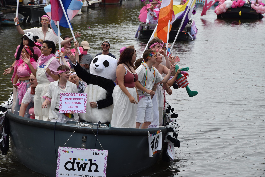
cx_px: 132
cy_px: 88
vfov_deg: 8.7
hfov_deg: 13.0
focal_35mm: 158
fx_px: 1159
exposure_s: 1/320
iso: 200
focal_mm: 105
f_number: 9
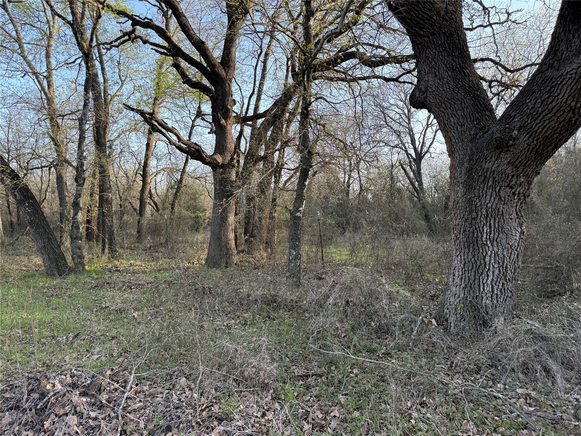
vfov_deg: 56.8
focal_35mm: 24
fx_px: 403
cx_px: 290
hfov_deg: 71.6
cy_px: 218
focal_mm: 6.76
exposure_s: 1/607
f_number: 1.78
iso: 100
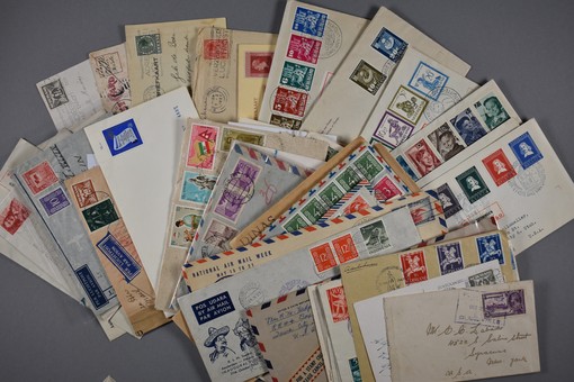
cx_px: 287
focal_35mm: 45
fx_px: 717
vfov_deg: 29.9
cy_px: 191
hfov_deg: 43.6
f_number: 4.2
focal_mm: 30
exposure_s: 1/200
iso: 100
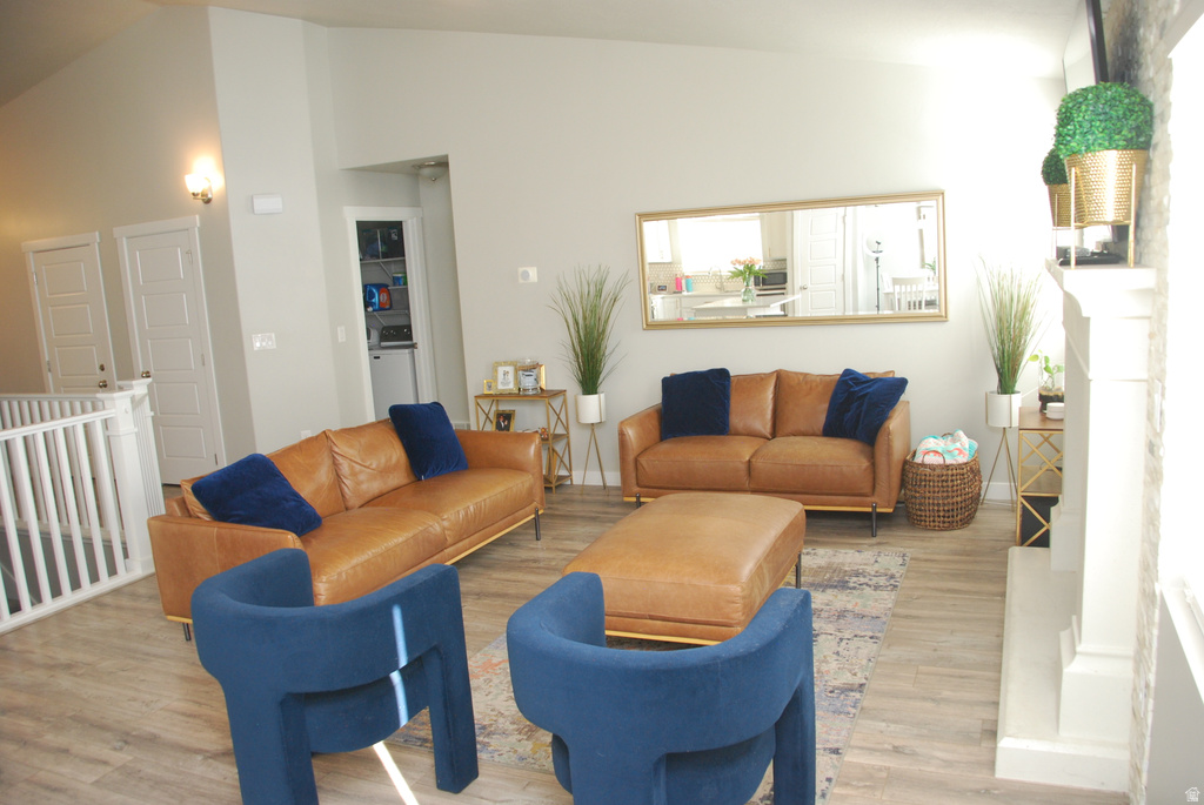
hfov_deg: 67.3
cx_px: 602
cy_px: 402
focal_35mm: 27
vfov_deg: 48.0
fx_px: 904
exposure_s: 1/60
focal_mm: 18
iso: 500
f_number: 4
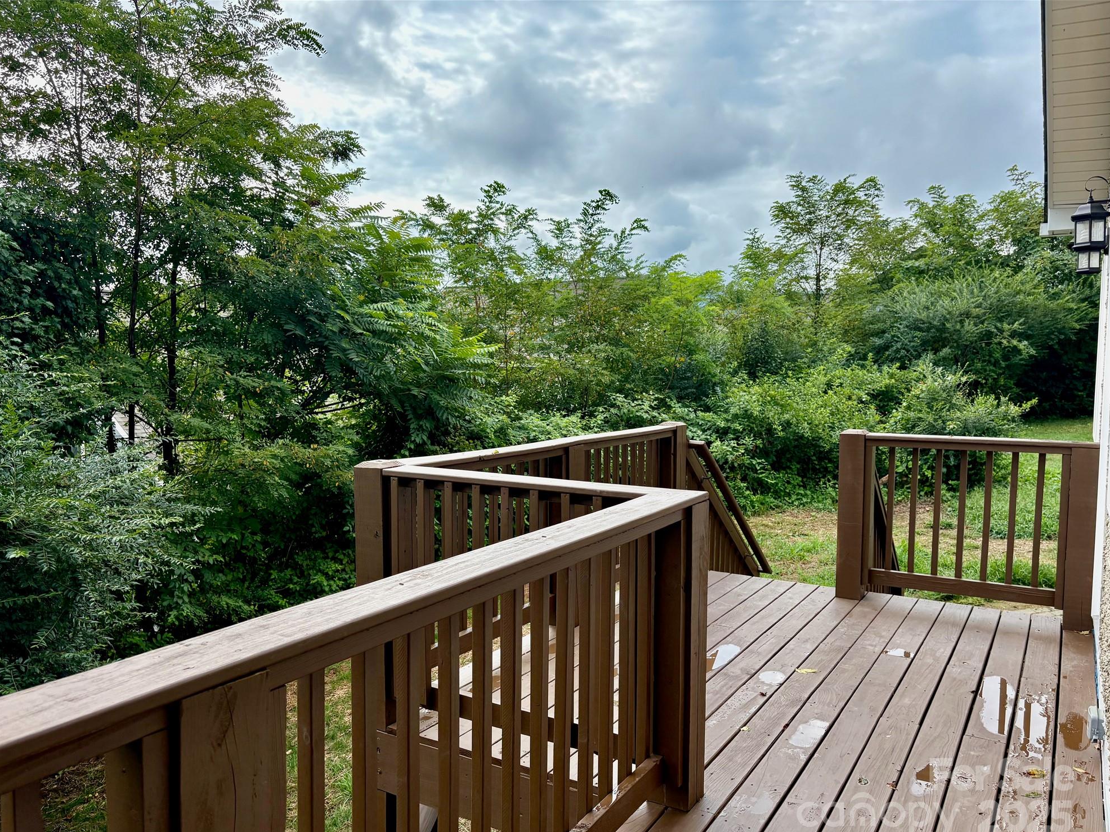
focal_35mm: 27
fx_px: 866
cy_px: 431
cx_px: 539
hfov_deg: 65.3
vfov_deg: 51.3
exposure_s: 1/1901
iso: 64
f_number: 1.6
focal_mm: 5.96
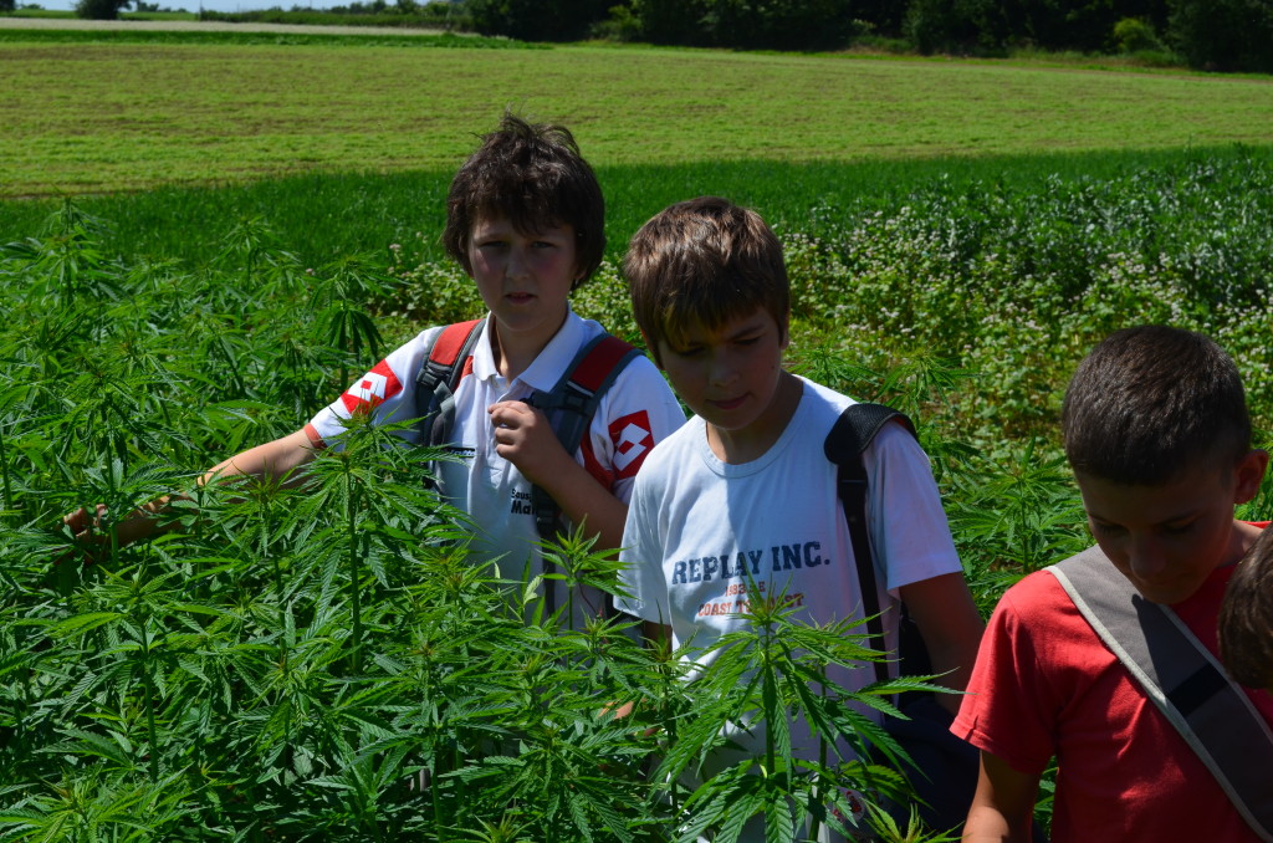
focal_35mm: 60
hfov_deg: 33.5
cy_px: 422
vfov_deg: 22.5
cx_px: 636
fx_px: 2117
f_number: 11
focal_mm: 40
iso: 200
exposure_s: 1/400
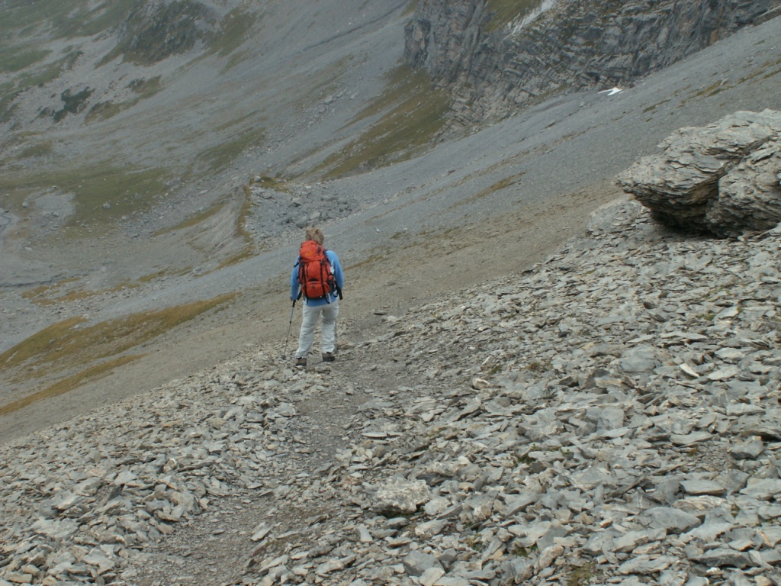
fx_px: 1263
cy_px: 293
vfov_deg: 26.1
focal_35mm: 56
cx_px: 390
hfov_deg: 34.3
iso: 50
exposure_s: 1/50
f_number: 7.1
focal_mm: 9.27
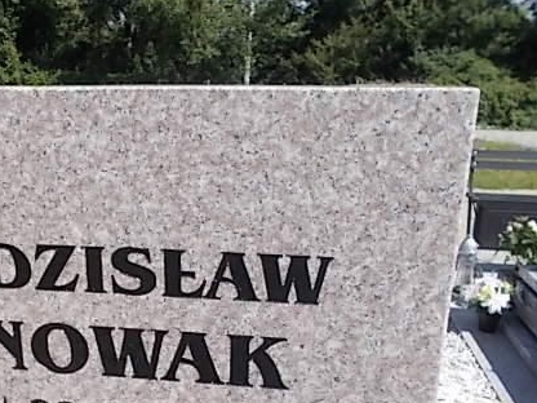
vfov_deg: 35.6
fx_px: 621
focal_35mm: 40
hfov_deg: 46.2
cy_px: 265
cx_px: 190
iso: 80
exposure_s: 1/125
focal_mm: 4.6
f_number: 8
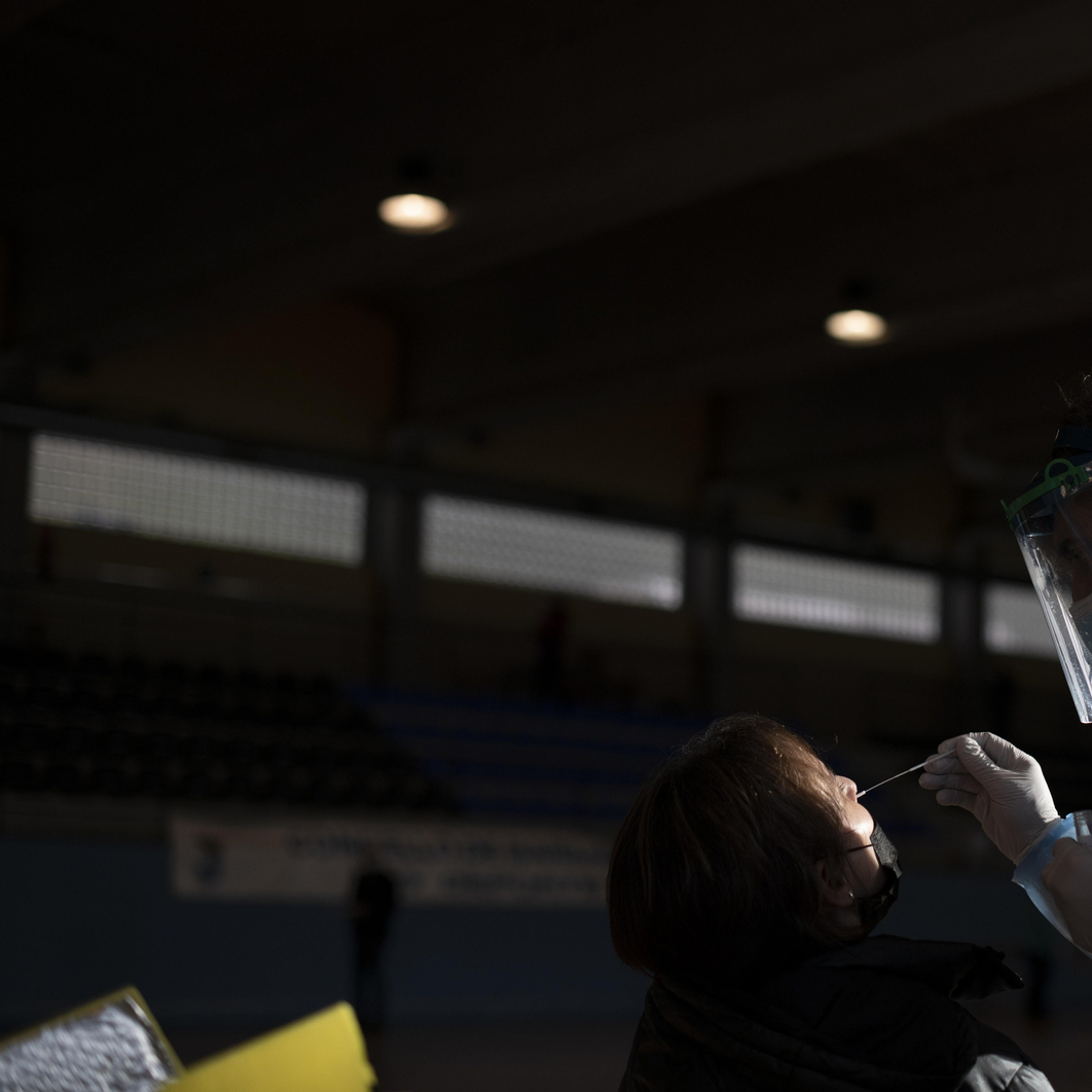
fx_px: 2284
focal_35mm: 64
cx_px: 816
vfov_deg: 26.9
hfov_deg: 26.5
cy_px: 546
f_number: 2.2
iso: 200
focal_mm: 50
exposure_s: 1/1600
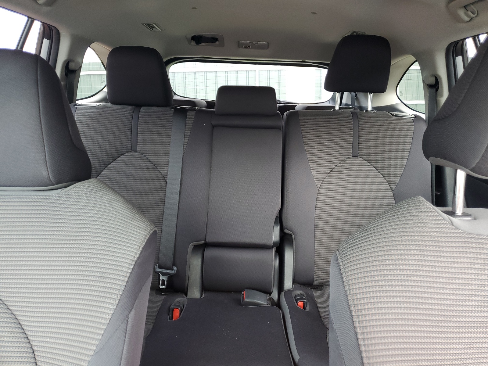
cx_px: 244
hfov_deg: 67.3
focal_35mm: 26
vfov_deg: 53.1
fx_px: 367
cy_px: 183
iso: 82
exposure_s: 1/60.2
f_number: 1.5
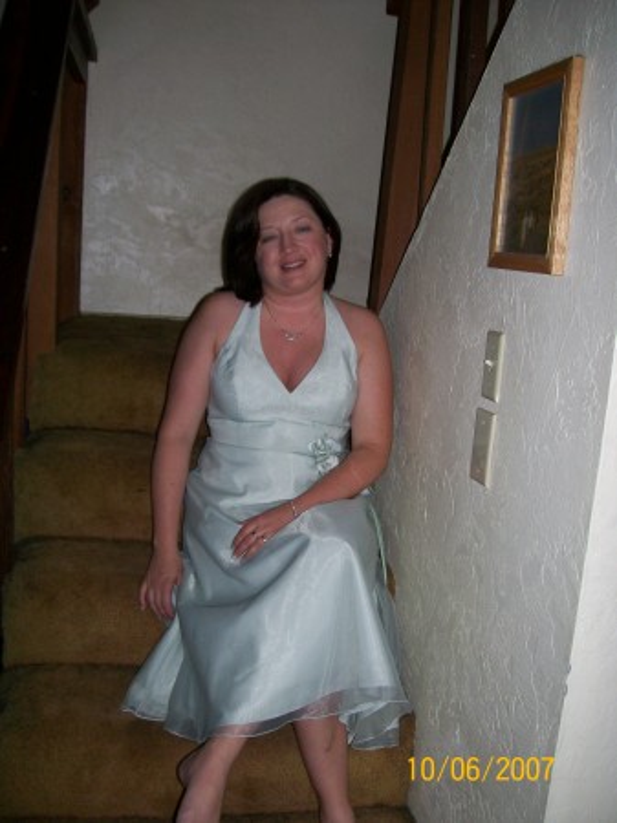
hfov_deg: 39.6
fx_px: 856
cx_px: 308
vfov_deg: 51.4
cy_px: 412
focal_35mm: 36
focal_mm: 6
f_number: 2.7
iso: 80
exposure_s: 1/64
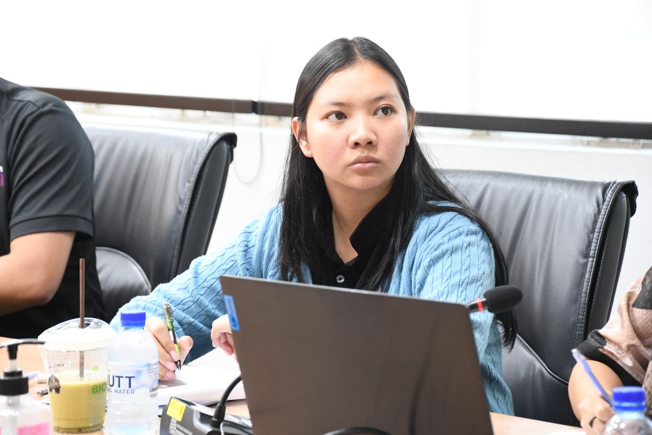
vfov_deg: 9.7
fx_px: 2572
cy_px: 218
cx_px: 326
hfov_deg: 14.4
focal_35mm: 142
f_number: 7.1
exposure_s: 1/25
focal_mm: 95
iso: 1600
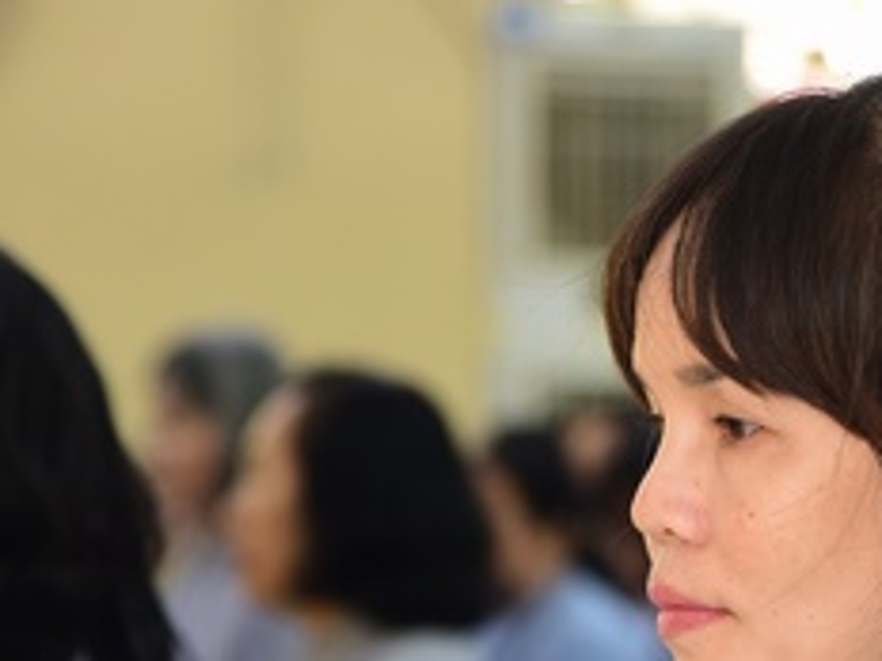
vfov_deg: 5.2
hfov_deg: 7.0
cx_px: 776
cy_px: 714
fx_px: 7211
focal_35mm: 283
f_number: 4.5
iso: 1000
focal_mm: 105
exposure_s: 1/50
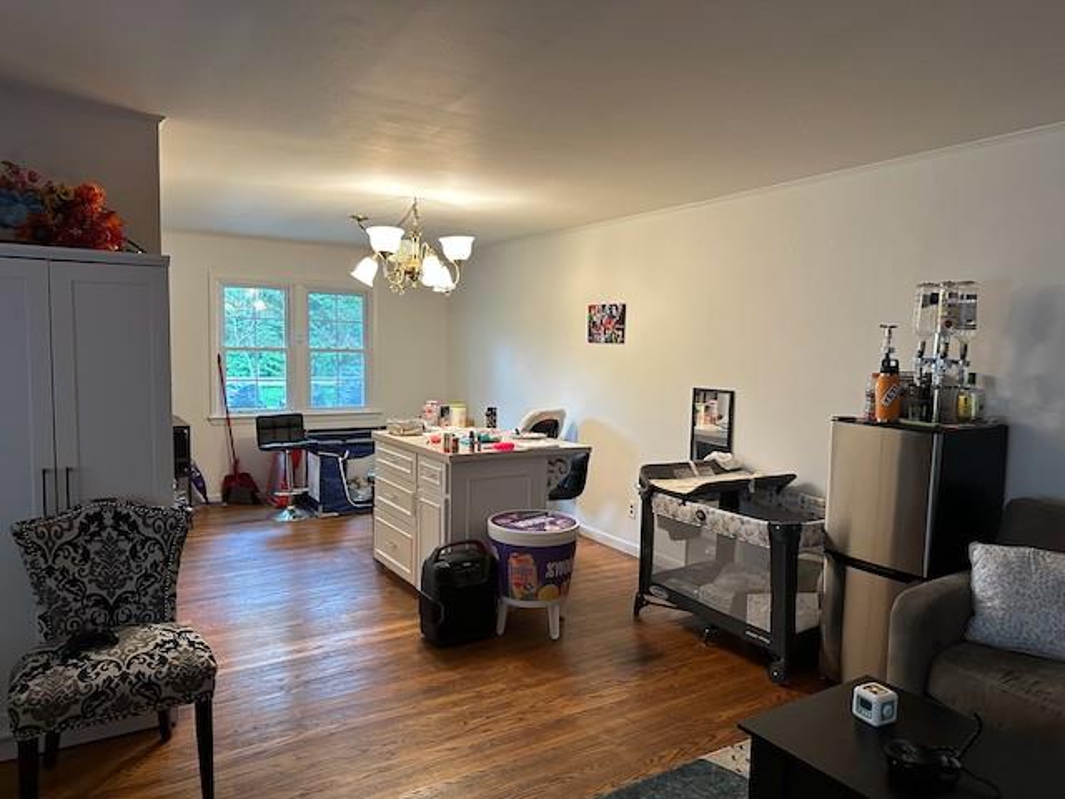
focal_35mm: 24
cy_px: 400
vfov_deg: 56.8
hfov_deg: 71.6
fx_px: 738
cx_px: 532
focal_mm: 6.86
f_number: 1.78
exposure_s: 1/60
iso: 250
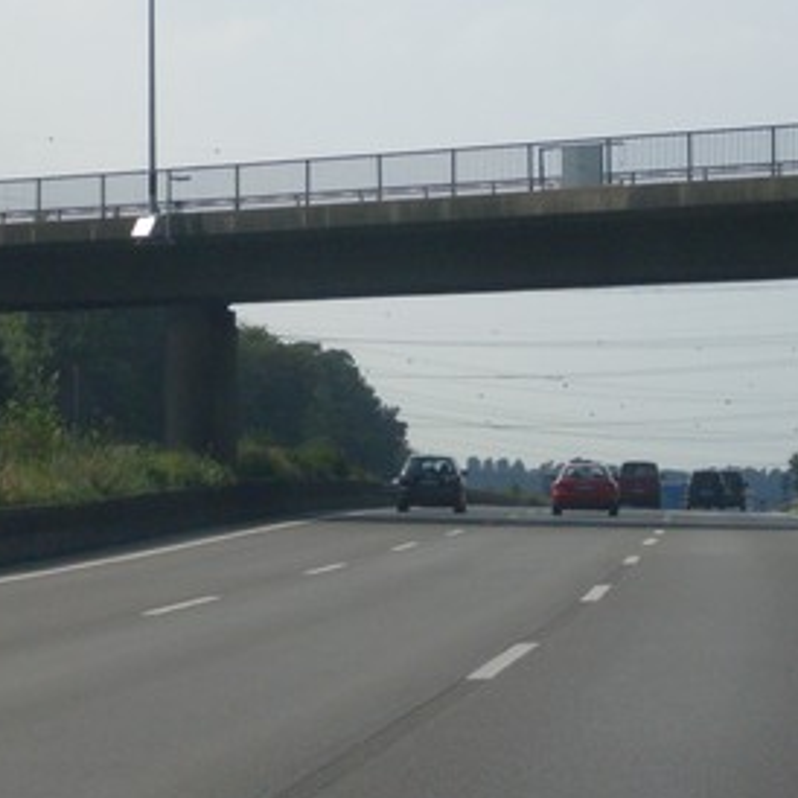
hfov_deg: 7.7
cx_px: 374
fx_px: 5894
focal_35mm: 226
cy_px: 226
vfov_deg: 7.7
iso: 80
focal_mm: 18.9
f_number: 5.2
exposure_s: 1/500
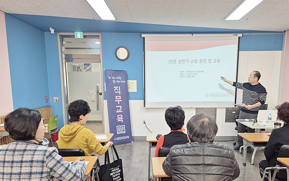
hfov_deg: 64.5
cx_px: 159
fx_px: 228
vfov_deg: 42.8
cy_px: 116
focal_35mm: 29
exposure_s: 1/120
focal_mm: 5.4
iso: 80
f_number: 1.8
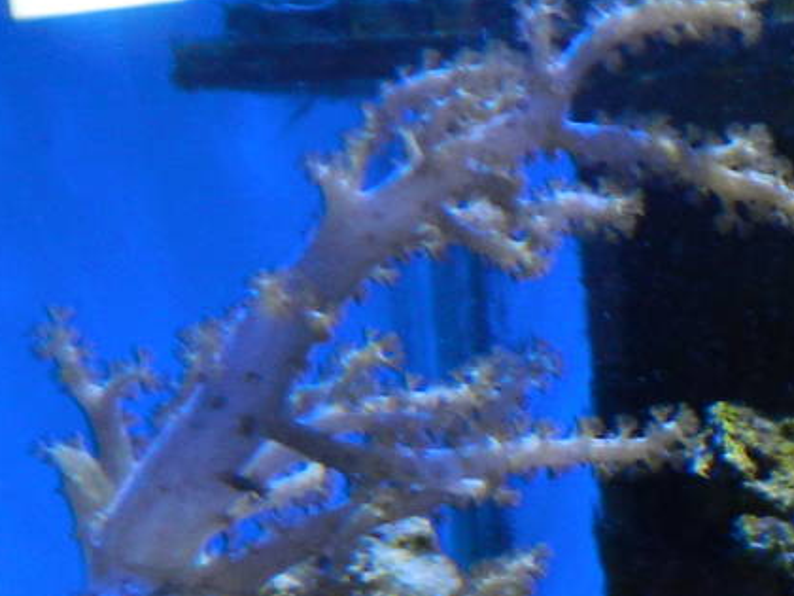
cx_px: 1287
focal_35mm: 122
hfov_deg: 14.7
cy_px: 1063
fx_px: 2798
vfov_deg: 11.3
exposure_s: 1/20
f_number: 3.7
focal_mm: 5.6
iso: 250
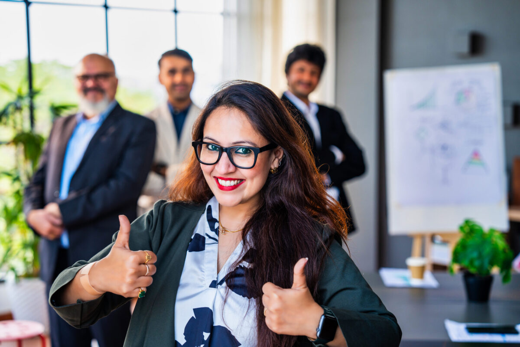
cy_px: 174
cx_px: 260
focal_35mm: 70
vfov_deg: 19.5
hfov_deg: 28.8
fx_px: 1011
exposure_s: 1/320
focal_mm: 70
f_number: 2.8
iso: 250
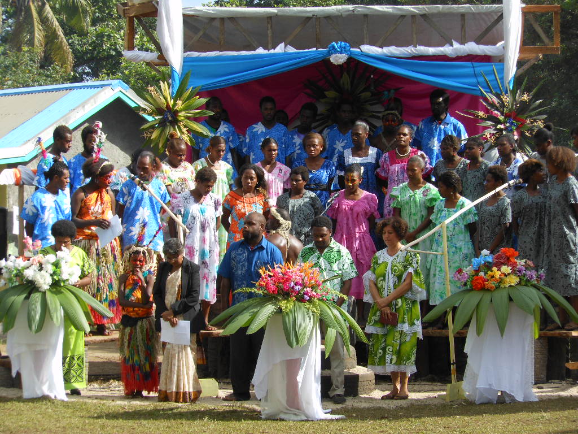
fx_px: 2354
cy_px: 217
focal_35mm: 141
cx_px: 289
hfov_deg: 14.0
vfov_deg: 10.5
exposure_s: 1/200
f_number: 5.5
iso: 80
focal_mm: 25.3
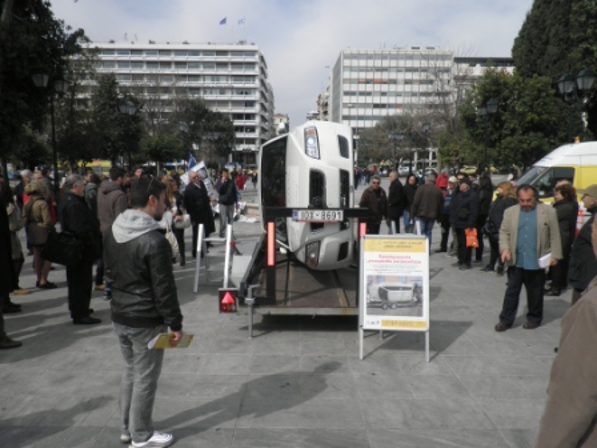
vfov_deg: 51.4
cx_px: 298
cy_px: 224
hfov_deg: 65.3
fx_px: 466
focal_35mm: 27
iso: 64
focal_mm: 5
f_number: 8.8
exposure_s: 1/160
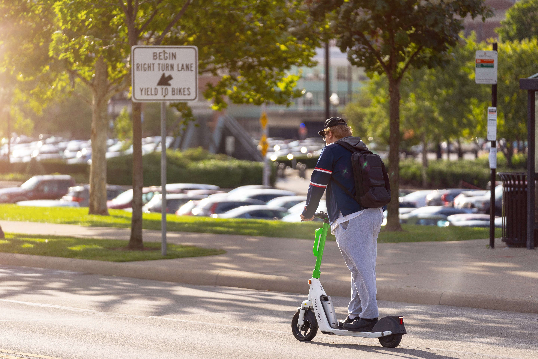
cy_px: 187
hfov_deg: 12.7
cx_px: 274
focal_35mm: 162
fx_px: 2421
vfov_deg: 8.5
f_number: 2.8
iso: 100
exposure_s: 1/1250
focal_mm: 155
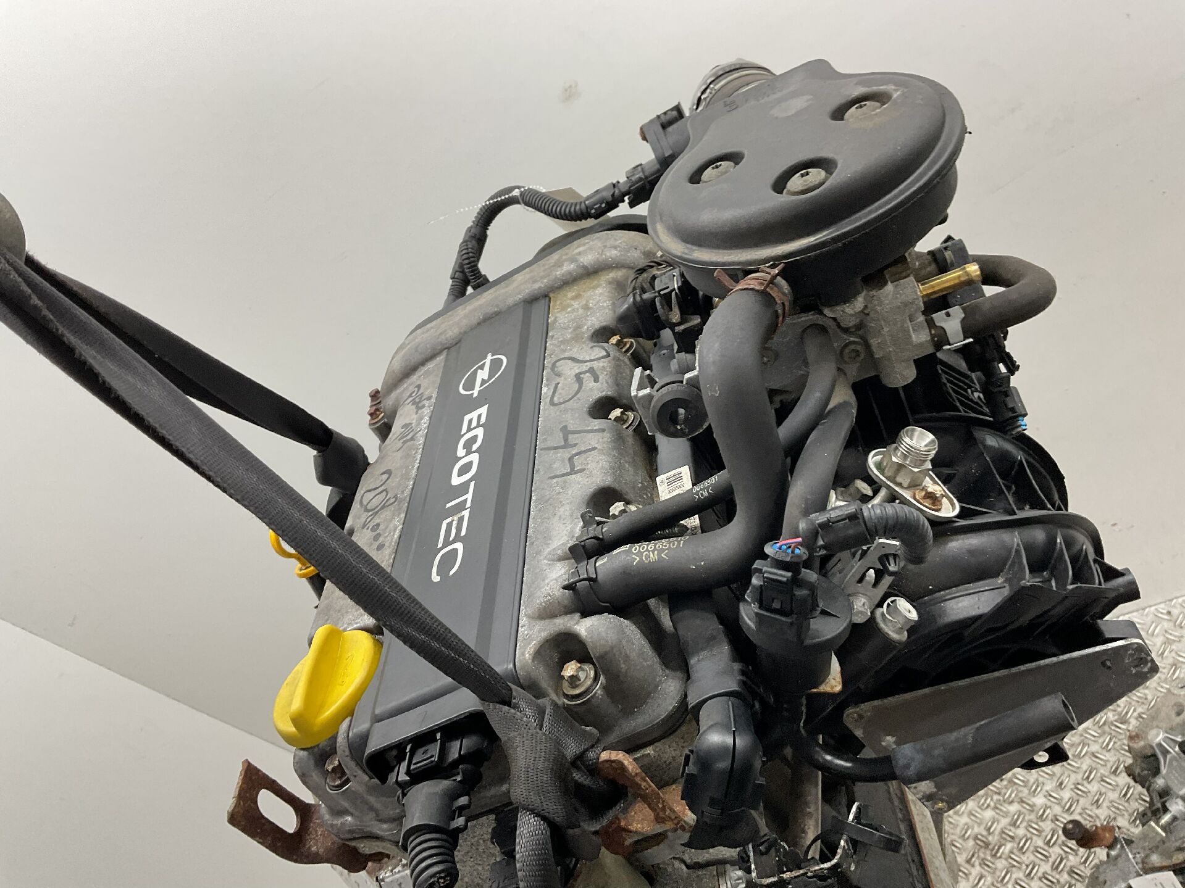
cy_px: 444
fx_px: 993
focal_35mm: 29
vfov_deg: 48.2
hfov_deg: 61.7
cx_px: 592
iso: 50
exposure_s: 1/100
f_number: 1.8
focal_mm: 3
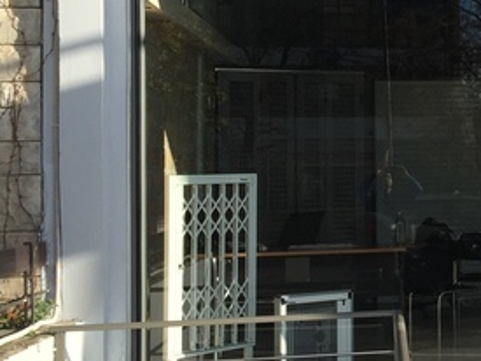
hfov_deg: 20.4
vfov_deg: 17.1
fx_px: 1194
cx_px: 656
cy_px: 142
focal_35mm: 86
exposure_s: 1/1364
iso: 32
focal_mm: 4.15
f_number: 2.2
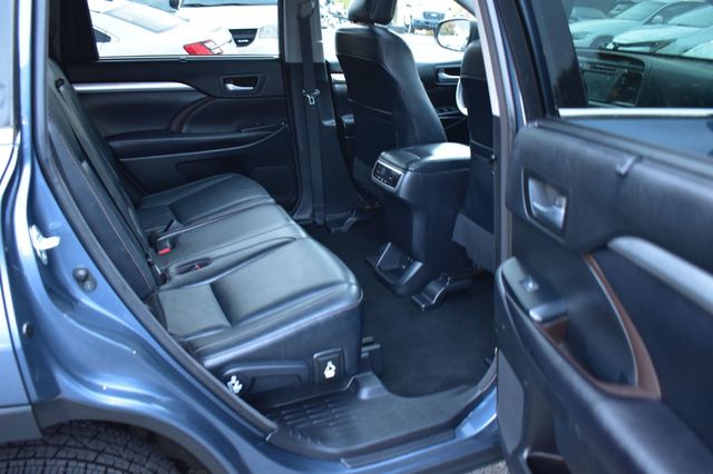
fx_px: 624
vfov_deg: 41.7
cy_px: 237
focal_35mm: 32
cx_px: 356
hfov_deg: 59.5
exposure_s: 1/2.5
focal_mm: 21
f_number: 3.8
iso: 1600
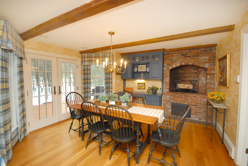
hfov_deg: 100.3
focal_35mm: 15
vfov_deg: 77.5
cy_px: 83
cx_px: 124
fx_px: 103
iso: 500
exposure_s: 1/60
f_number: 5
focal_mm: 10
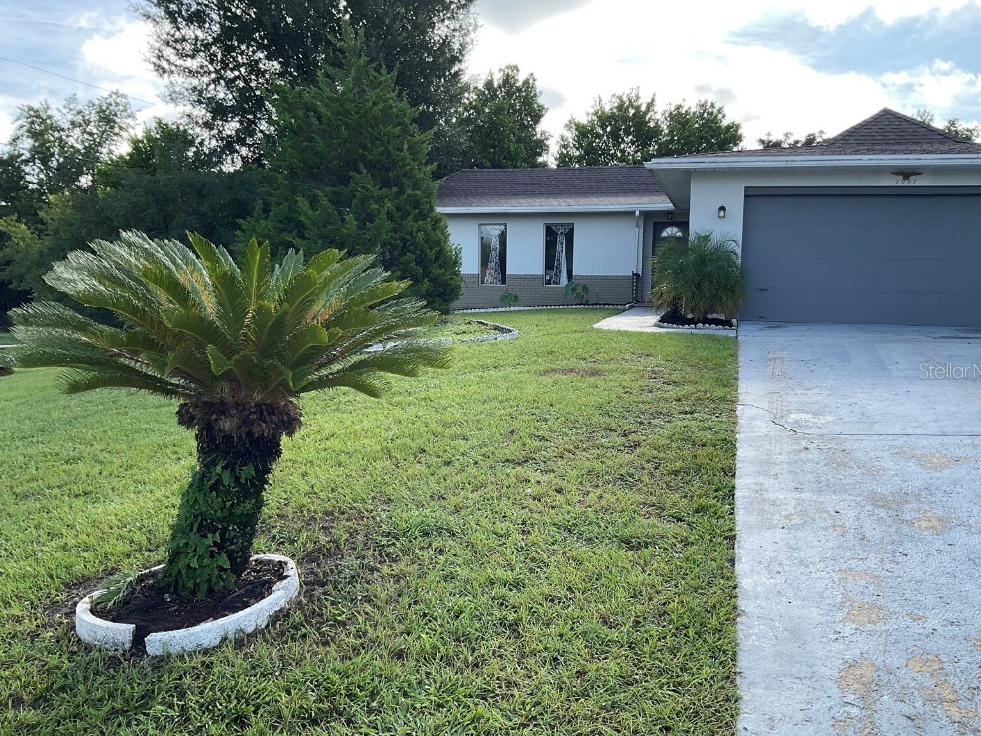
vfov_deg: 46.8
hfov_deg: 60.0
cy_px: 370
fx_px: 850
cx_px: 504
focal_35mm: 30
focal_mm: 3
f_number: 1.8
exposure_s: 1/454
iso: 16
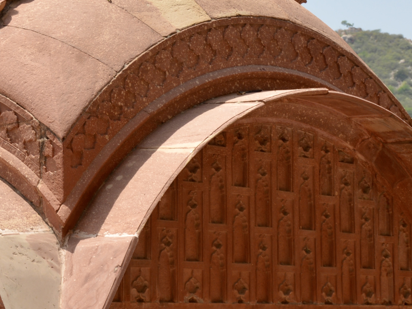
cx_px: 127
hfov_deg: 14.6
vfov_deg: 11.0
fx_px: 1607
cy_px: 99
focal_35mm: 135
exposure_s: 1/200
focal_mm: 32
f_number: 10
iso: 100
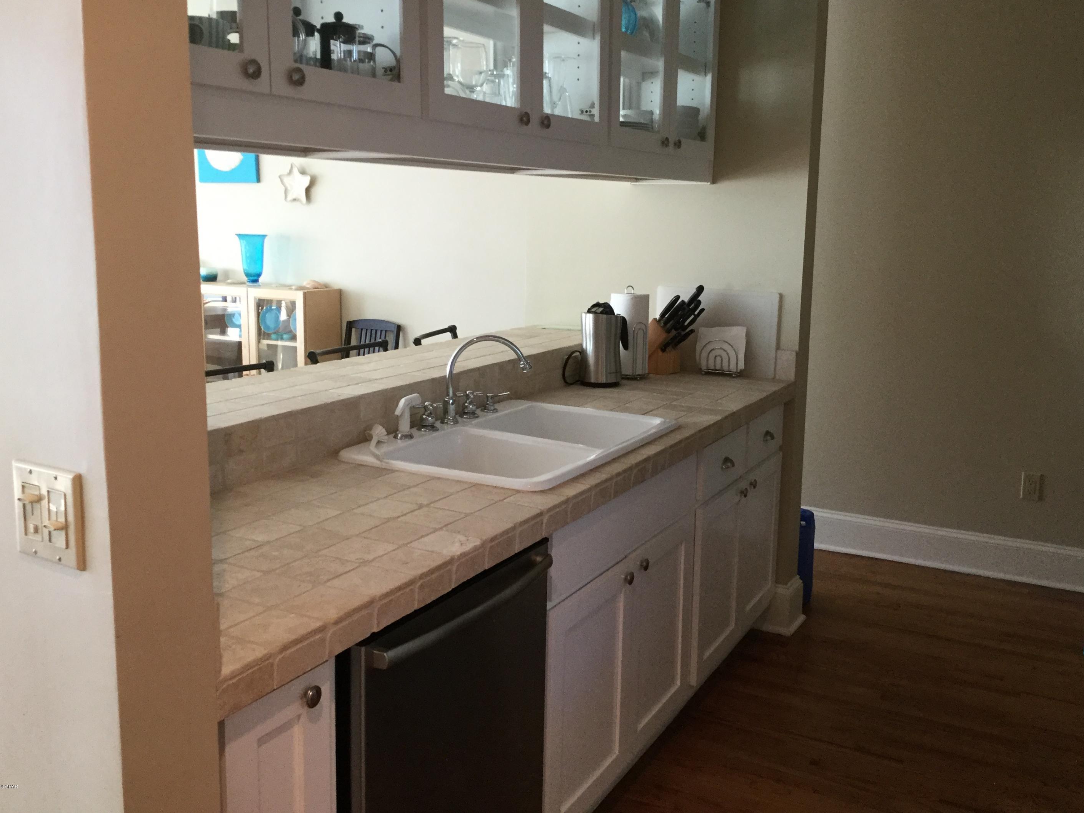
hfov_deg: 55.3
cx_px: 564
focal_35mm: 33
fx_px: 1033
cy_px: 381
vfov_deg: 42.9
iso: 80
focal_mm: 3.3
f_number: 2.4
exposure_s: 1/30
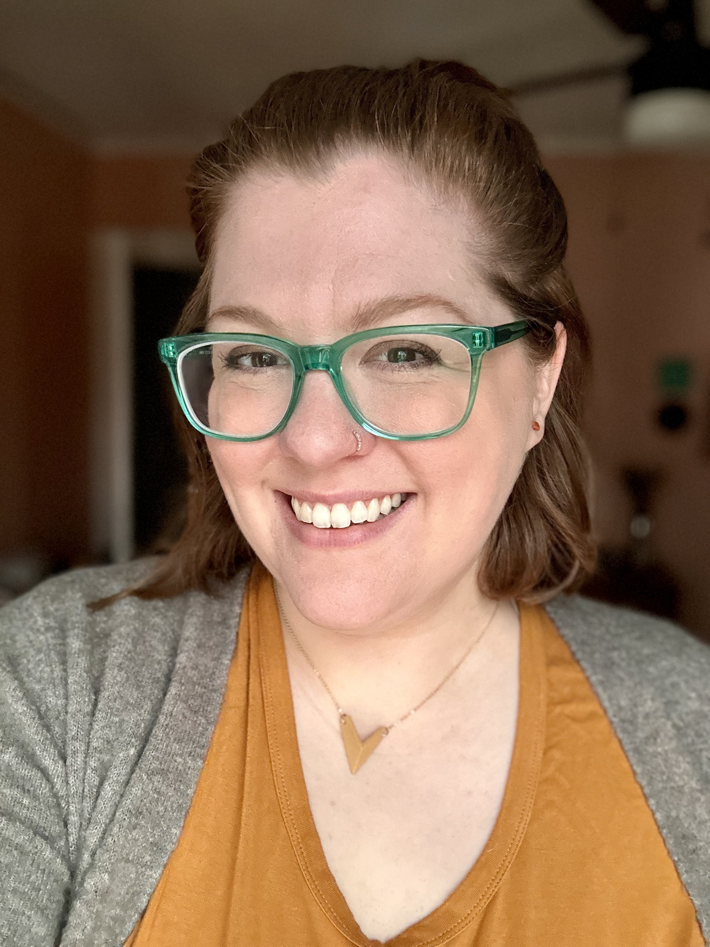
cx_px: 355
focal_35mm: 30
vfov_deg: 60.0
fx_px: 820
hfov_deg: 46.8
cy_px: 474
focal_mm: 2.69
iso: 320
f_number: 1.9
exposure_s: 1/59
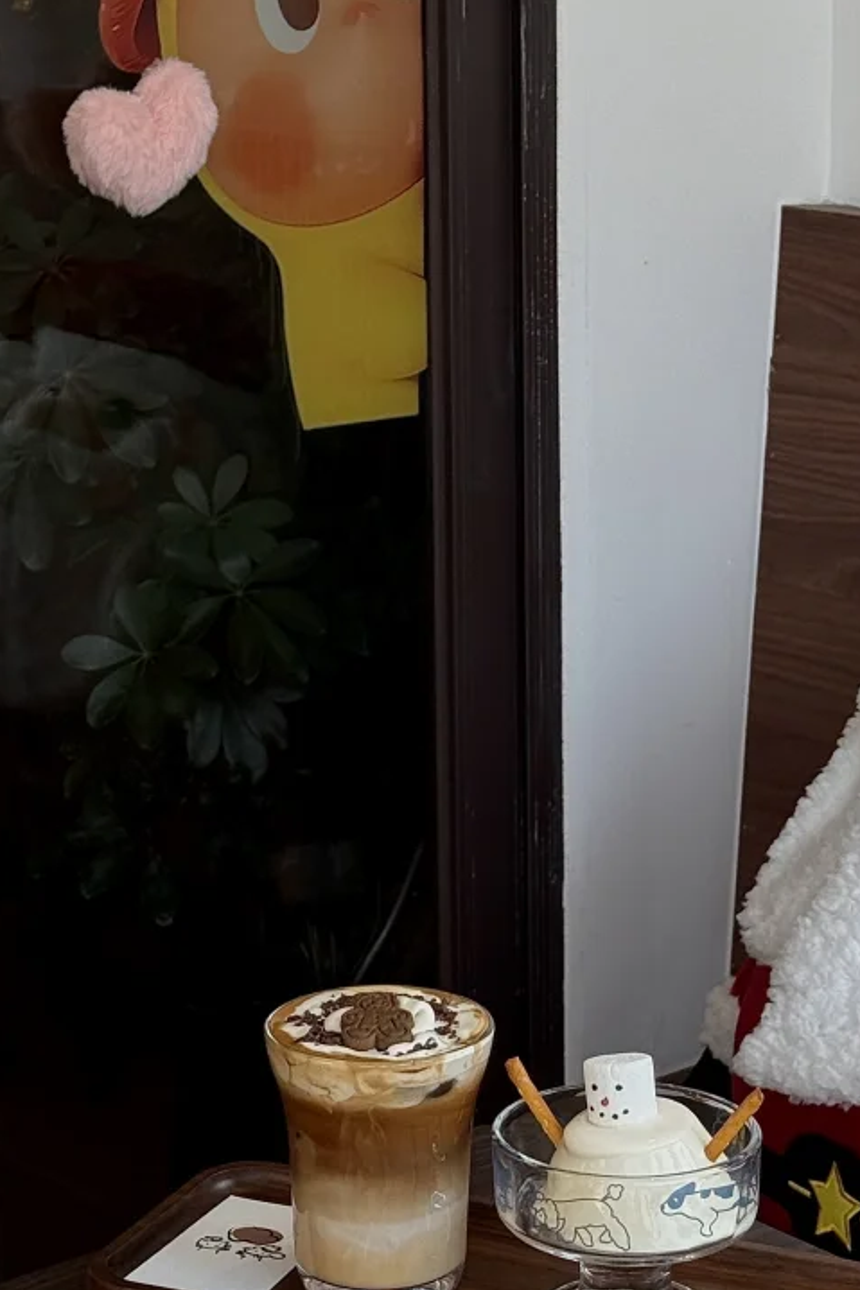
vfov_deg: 20.3
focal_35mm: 100
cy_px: 413
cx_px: 440
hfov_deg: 13.7
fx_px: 3585
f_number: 1.78
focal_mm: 6.76
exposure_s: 1/356
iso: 64
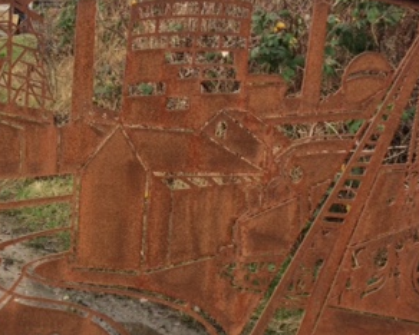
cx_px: -27
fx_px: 769
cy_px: 230
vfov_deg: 24.5
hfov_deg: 28.1
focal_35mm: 62
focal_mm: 4.15
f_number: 2.2
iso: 32
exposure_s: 1/318
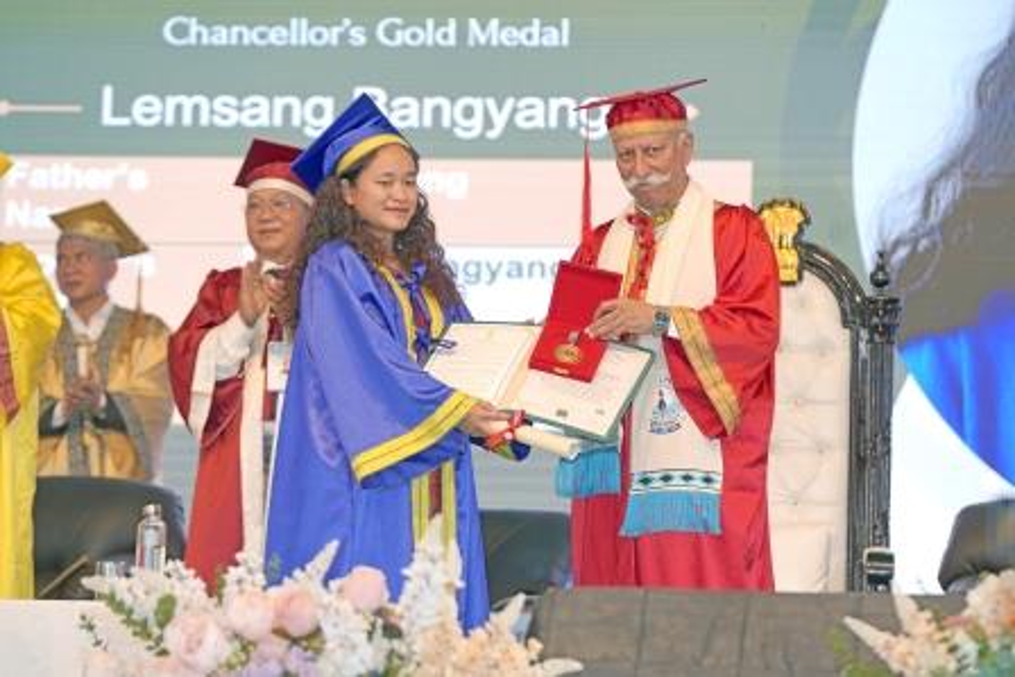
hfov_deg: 15.1
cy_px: 338
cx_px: 508
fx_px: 3835
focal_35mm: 136
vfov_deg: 10.1
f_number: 4
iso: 400
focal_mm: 136
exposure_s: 1/250
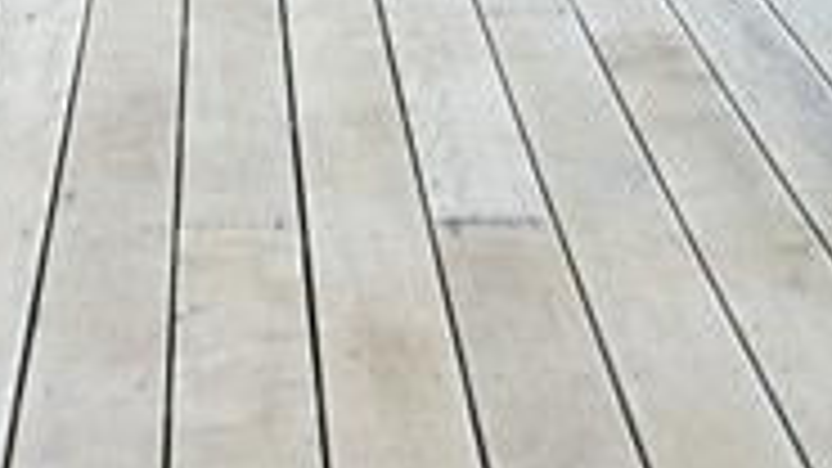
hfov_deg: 13.0
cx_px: 369
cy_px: 351
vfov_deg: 7.3
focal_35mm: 165
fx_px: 3640
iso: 80
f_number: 2.8
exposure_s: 1/1040
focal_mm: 3.85
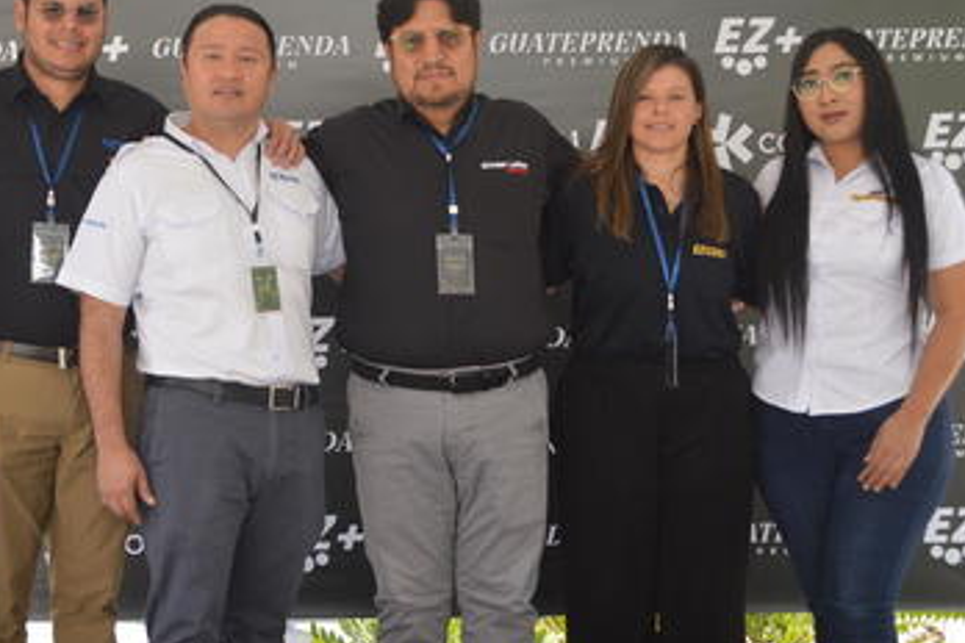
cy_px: 258
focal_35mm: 58
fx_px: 1555
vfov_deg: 23.3
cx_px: 324
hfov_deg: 34.2
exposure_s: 1/125
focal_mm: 28
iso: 280
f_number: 5.6
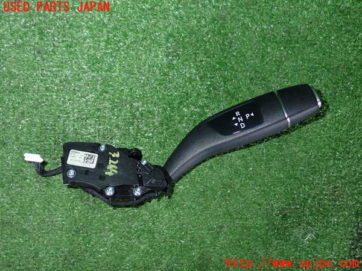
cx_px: 181
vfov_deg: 44.2
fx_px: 335
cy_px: 136
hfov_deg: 56.8
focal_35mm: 32
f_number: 7.1
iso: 640
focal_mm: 5.79
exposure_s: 1/30
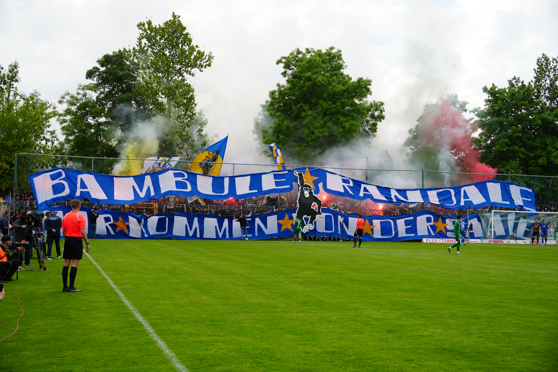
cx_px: 279
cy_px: 186
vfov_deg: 28.1
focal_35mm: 48
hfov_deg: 41.1
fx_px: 744
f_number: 5
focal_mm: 32
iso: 100
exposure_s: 1/400
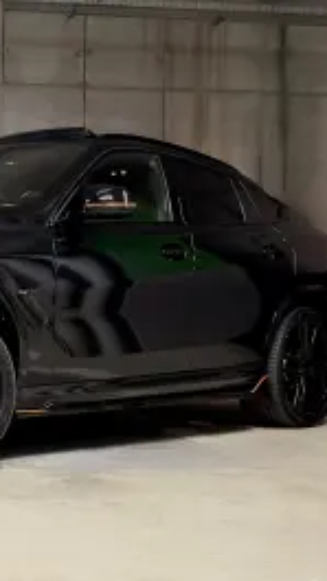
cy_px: 294
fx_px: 1095
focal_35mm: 71
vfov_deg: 29.7
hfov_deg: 16.5
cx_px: -35
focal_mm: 6.76
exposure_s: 1/121
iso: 800
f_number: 1.78
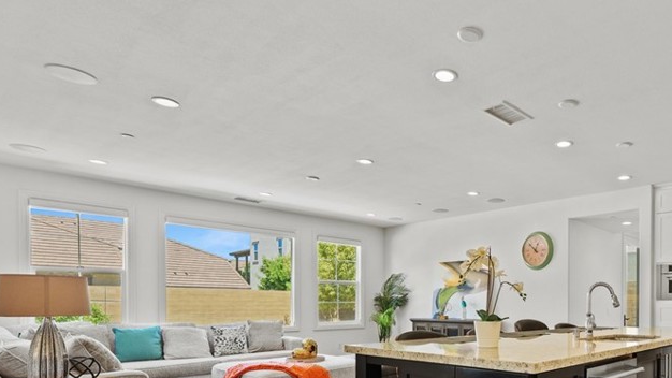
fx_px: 428
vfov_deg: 45.1
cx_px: 526
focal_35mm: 24
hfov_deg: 69.7
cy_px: 307
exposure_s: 1/13
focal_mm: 14
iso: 400
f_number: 6.3
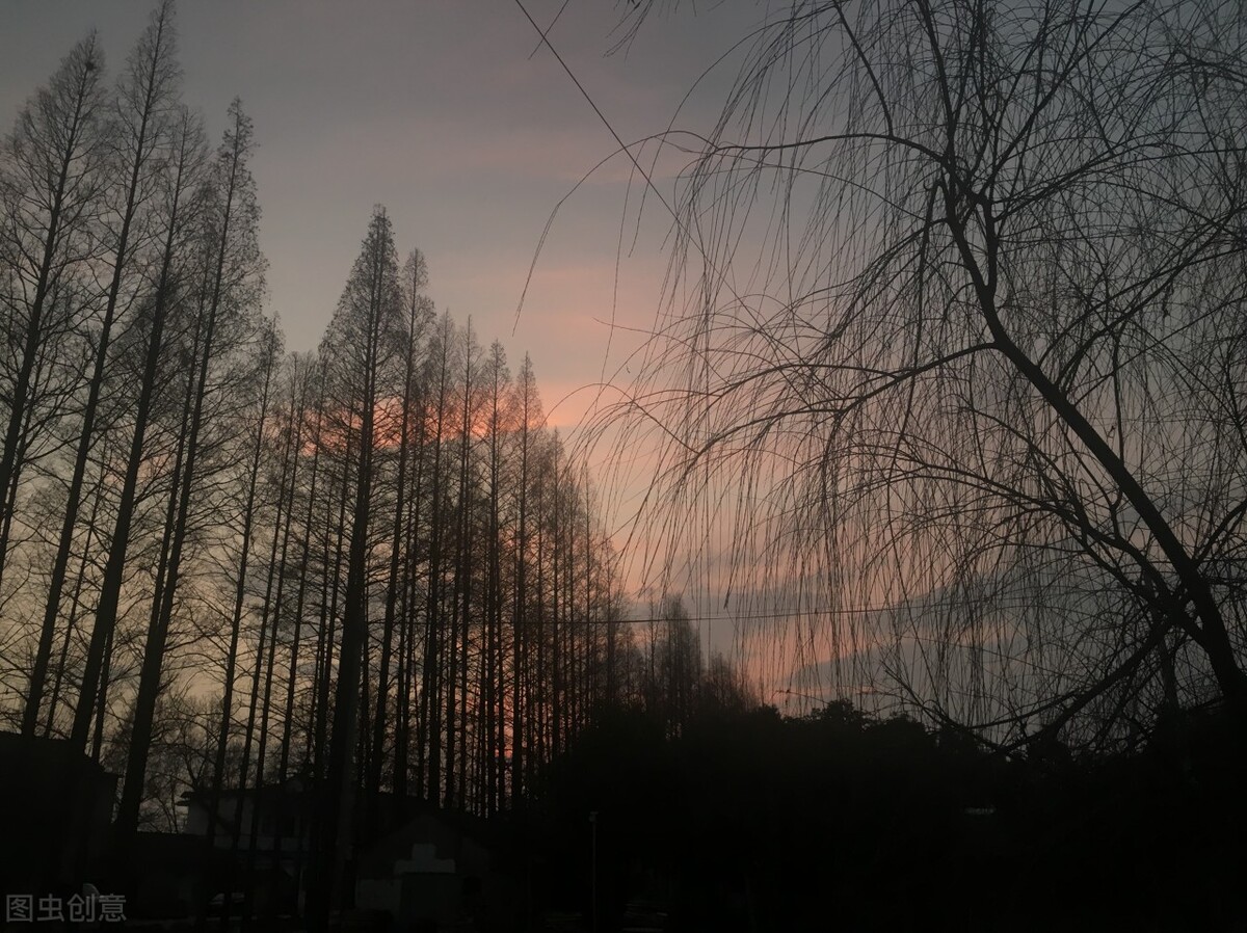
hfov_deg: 61.7
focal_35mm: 29
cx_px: 624
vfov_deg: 48.2
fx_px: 1044
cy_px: 466
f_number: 2.2
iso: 32
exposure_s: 1/33
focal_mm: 4.15
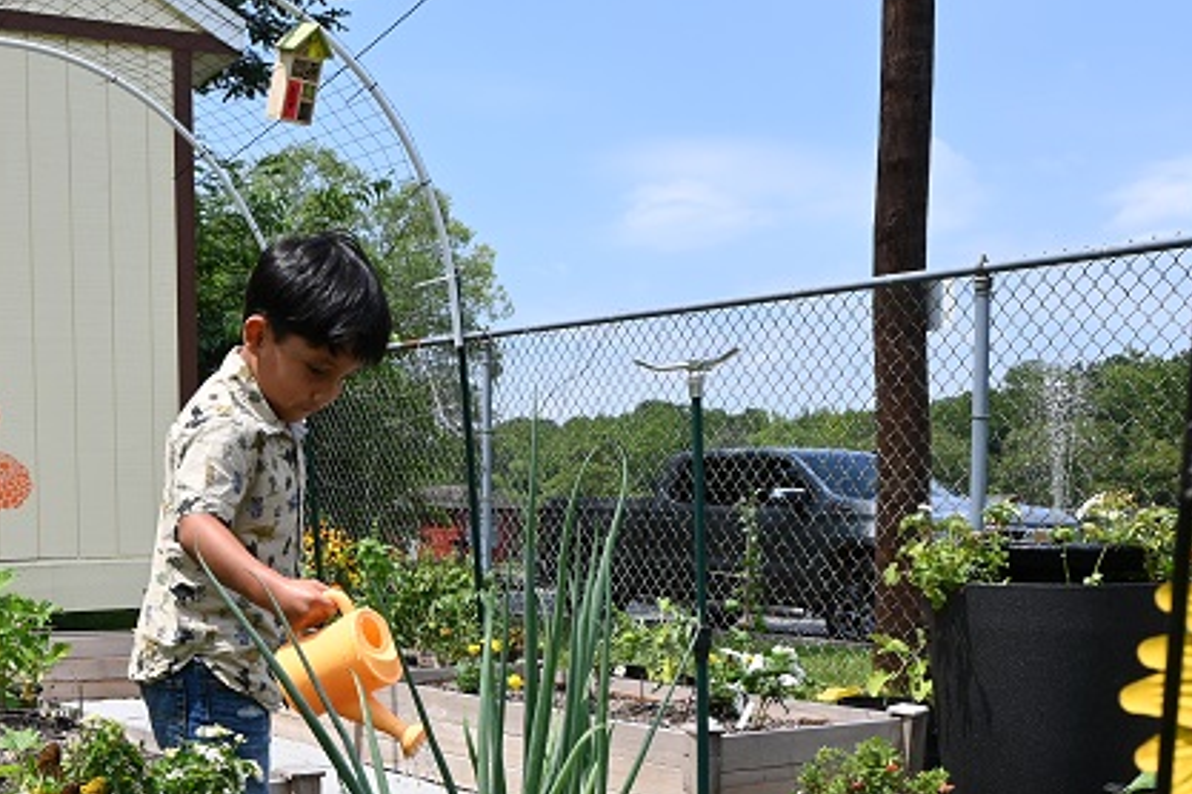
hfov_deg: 39.5
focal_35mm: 46
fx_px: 1523
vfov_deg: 28.4
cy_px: 670
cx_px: 109
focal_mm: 16
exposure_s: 1/320
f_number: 6.3
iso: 100
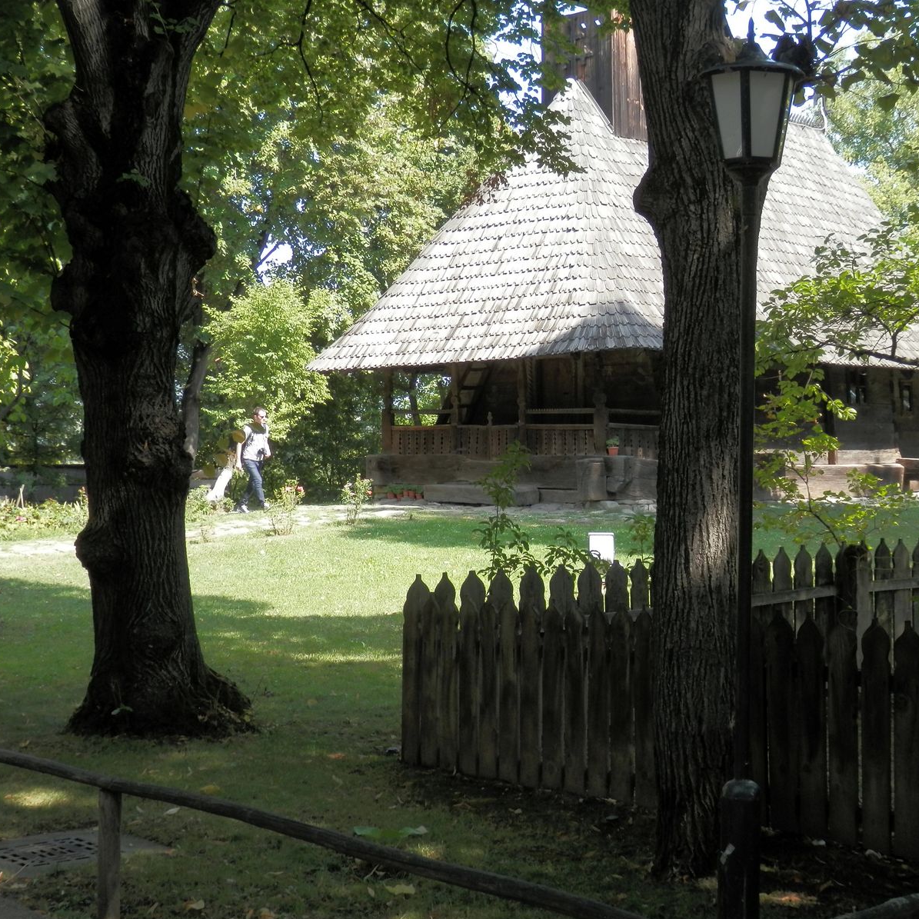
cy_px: 461
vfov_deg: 29.6
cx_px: 544
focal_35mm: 58
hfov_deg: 29.5
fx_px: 1742
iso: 80
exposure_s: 1/125
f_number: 4
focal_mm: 8.9
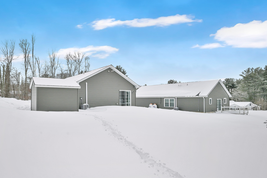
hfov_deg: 89.8
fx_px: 133
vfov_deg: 67.1
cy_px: 99
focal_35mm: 18
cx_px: 120
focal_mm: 16
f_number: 8
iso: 400
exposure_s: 1/4000
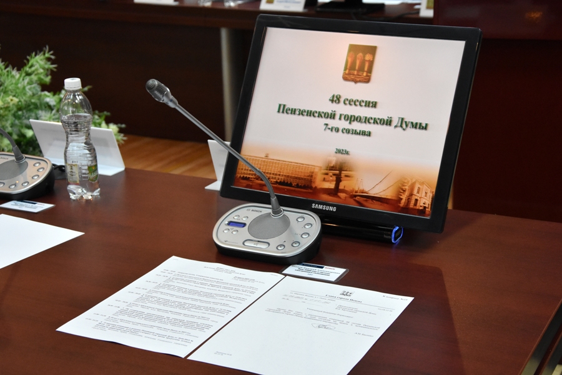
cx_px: 281
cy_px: 188
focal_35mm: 63
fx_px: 983
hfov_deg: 31.9
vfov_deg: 21.6
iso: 3200
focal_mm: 42
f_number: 7.1
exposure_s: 1/200
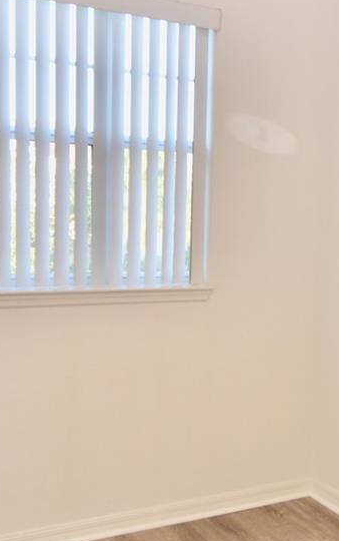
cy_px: 308
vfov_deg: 37.5
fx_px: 798
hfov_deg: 23.5
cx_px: 289
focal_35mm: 54
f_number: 4
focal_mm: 12
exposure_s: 1/60
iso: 220
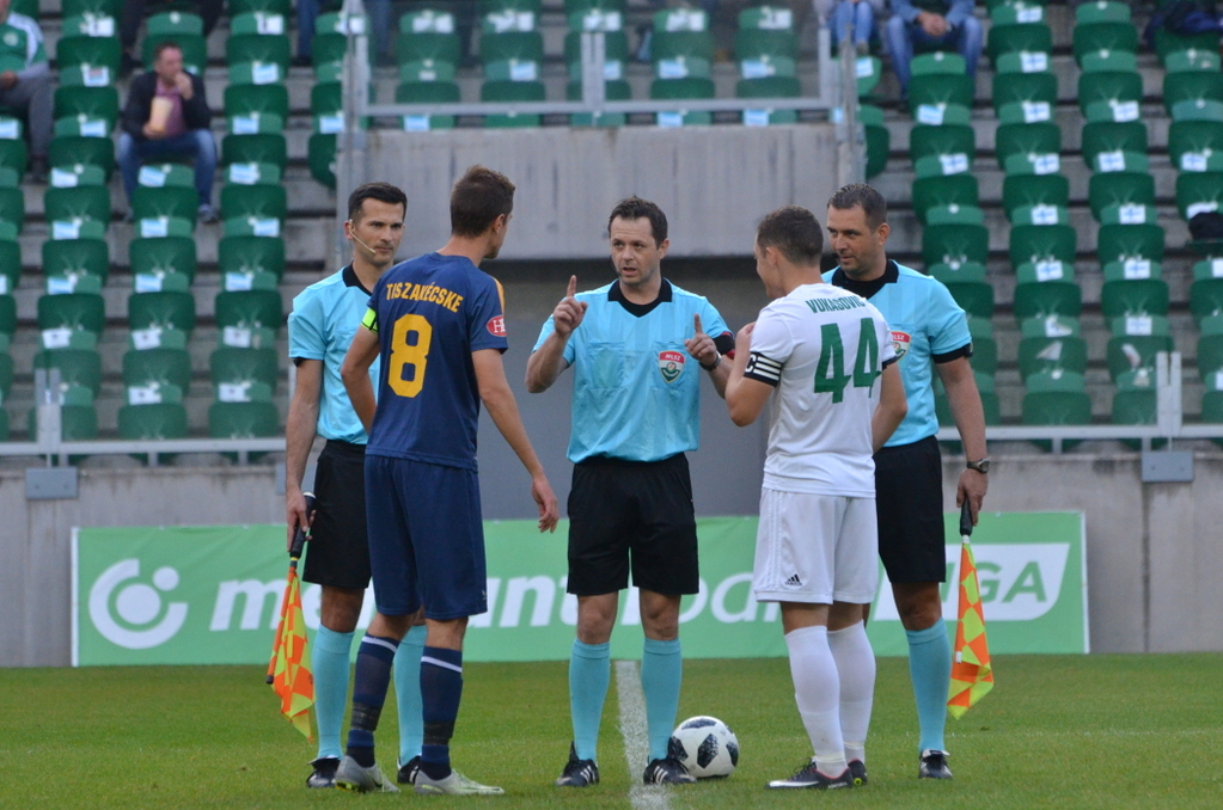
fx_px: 13123
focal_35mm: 387
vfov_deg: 3.5
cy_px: 412
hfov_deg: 5.3
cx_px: 601
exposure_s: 1/1250
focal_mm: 220
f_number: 5.3
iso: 1600
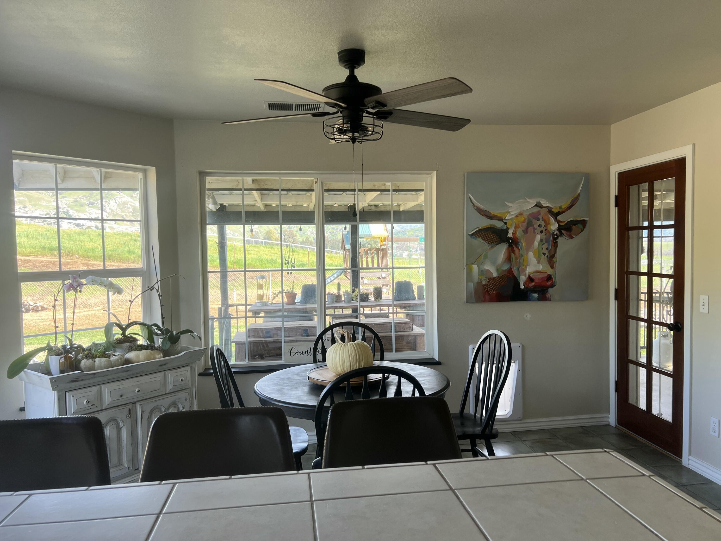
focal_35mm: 26
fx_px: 542
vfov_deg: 53.1
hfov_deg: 67.3
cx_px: 360
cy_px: 270
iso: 50
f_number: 1.5
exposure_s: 1/196
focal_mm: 5.7
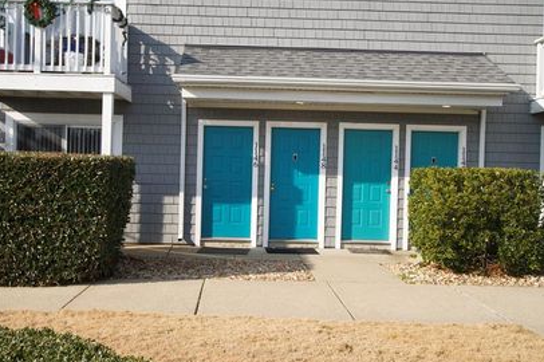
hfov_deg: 51.8
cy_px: 166
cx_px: 241
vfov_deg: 35.9
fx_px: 559
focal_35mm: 37
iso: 100
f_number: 7.1
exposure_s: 1/200
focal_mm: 20
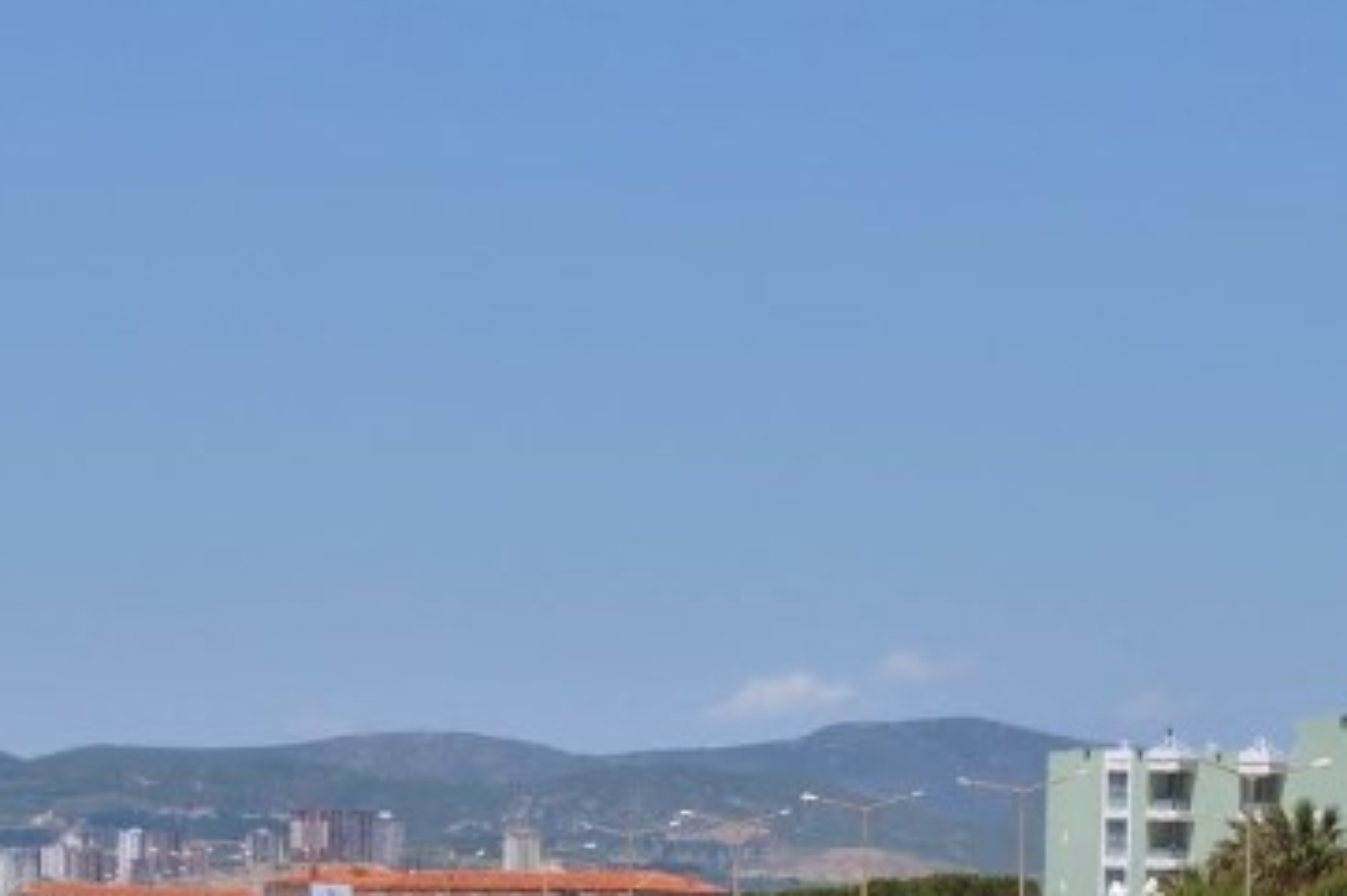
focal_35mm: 219
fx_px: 8190
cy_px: 1197
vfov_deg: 6.2
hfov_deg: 9.4
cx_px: 791
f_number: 9
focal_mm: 46
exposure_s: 1/320
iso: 100
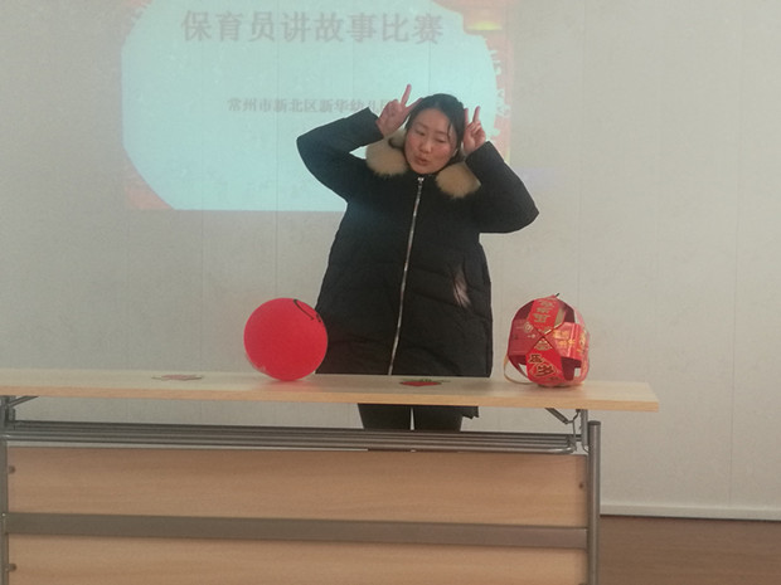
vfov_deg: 22.9
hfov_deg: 30.3
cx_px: 390
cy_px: 292
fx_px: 1444
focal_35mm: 64
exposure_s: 1/33.3
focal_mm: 4.04
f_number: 2
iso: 125
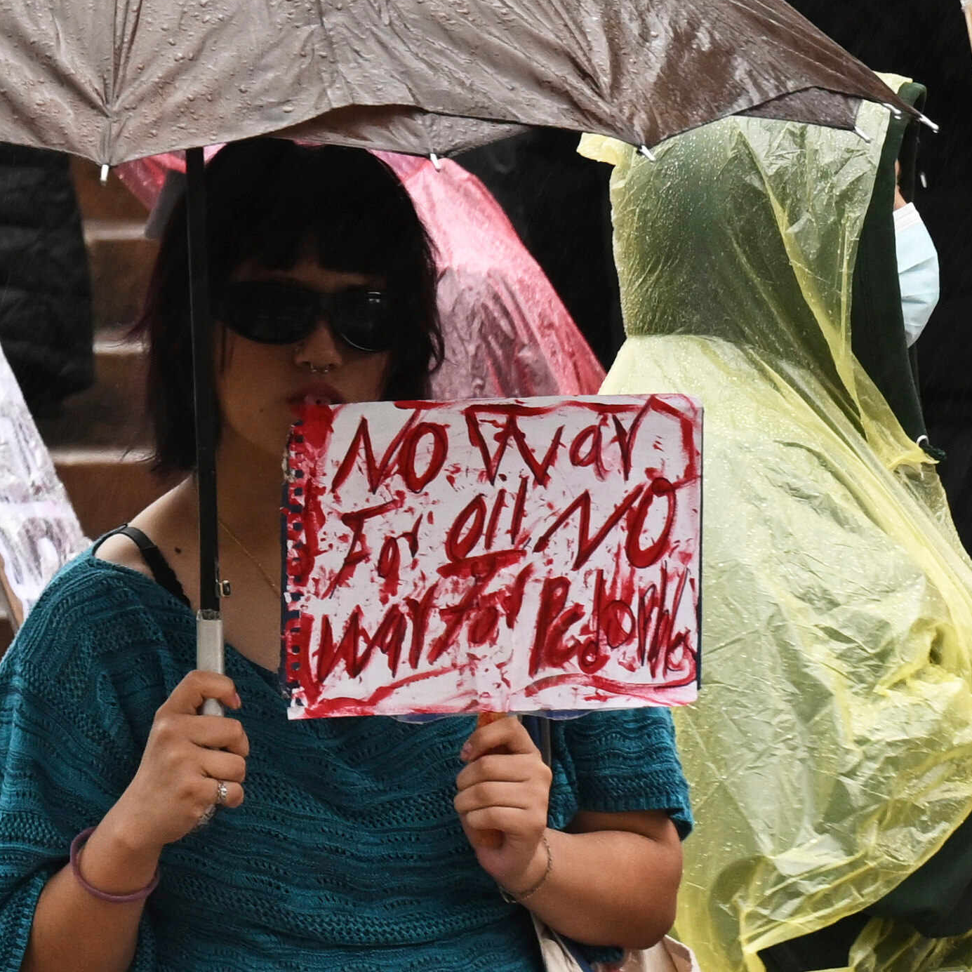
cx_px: -1612
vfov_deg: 2.1
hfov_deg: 2.1
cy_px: -482
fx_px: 26558
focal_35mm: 836
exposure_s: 1/125
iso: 640
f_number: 7.1
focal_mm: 165
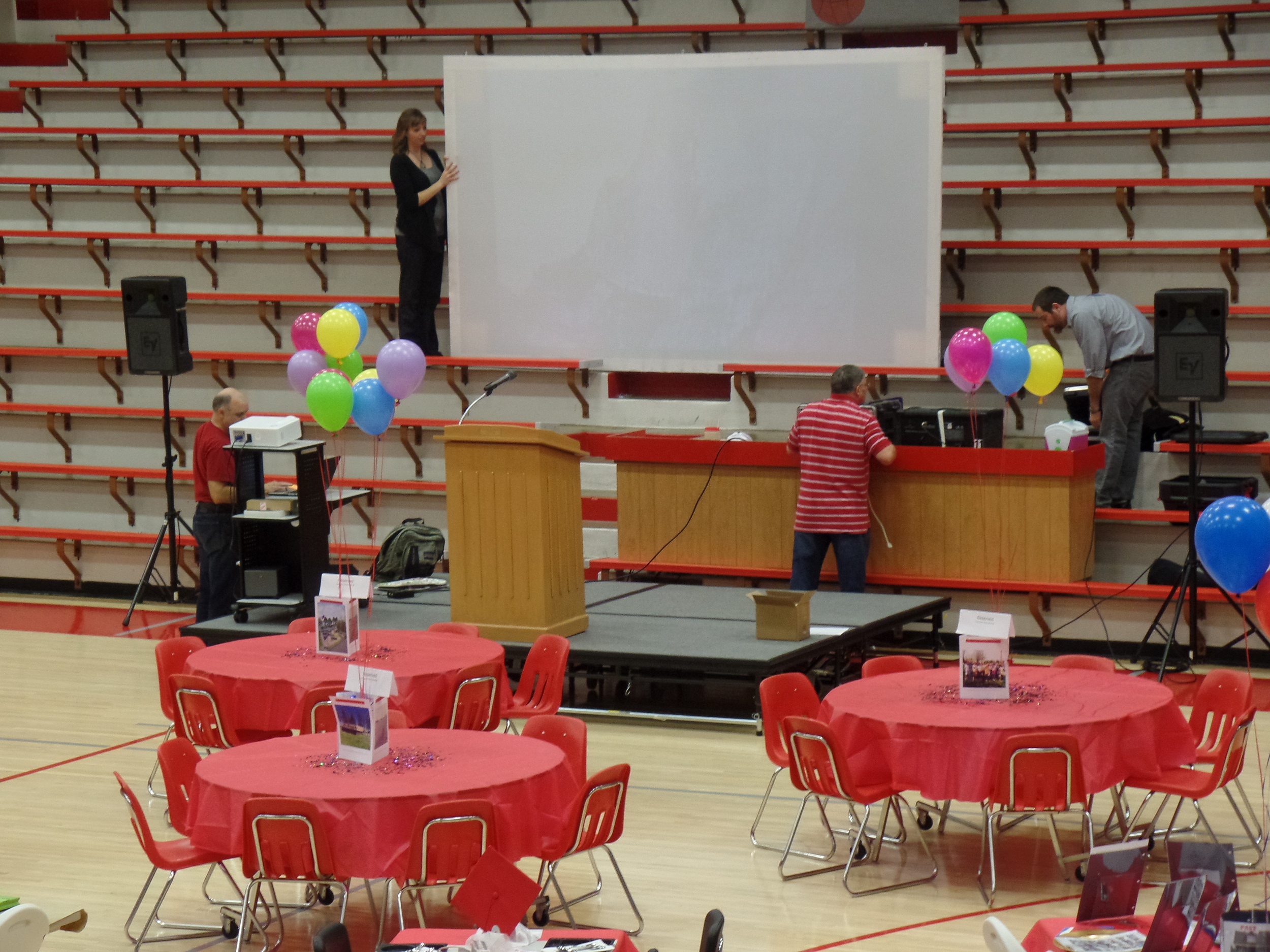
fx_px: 4182
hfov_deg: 17.3
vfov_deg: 13.0
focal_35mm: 114
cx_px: 635
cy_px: 476
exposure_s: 1/45
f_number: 4
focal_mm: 20.3
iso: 400
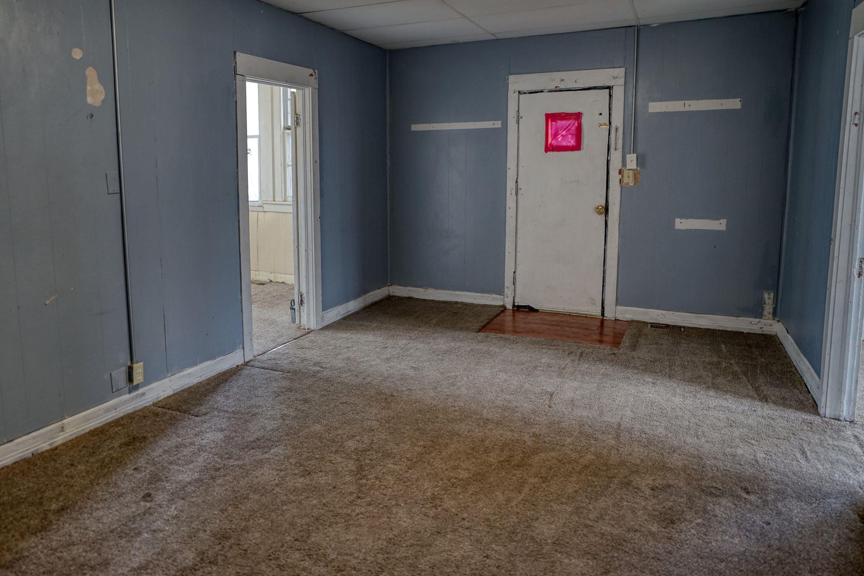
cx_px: 417
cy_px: 238
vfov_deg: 52.9
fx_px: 576
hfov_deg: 73.7
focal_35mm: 24
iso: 400
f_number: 2
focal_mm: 20
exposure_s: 1/60
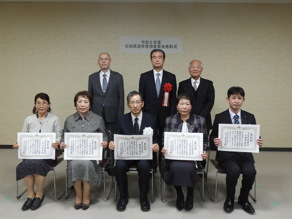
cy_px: 110
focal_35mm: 33
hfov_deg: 55.4
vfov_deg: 42.9
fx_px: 278
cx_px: 146
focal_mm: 5.9
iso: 200
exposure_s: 1/30
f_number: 3.6
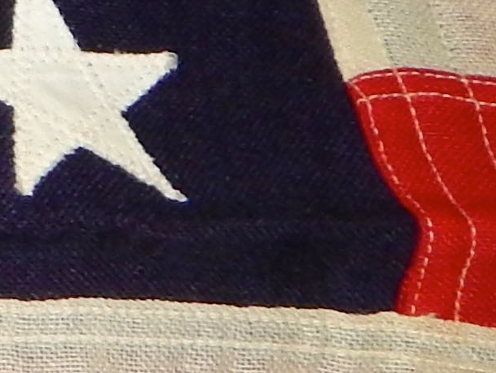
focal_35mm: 188
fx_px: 2694
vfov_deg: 7.5
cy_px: -445
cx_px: -1020
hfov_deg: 8.6
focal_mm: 4.5
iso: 200
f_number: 3.1
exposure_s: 1/30
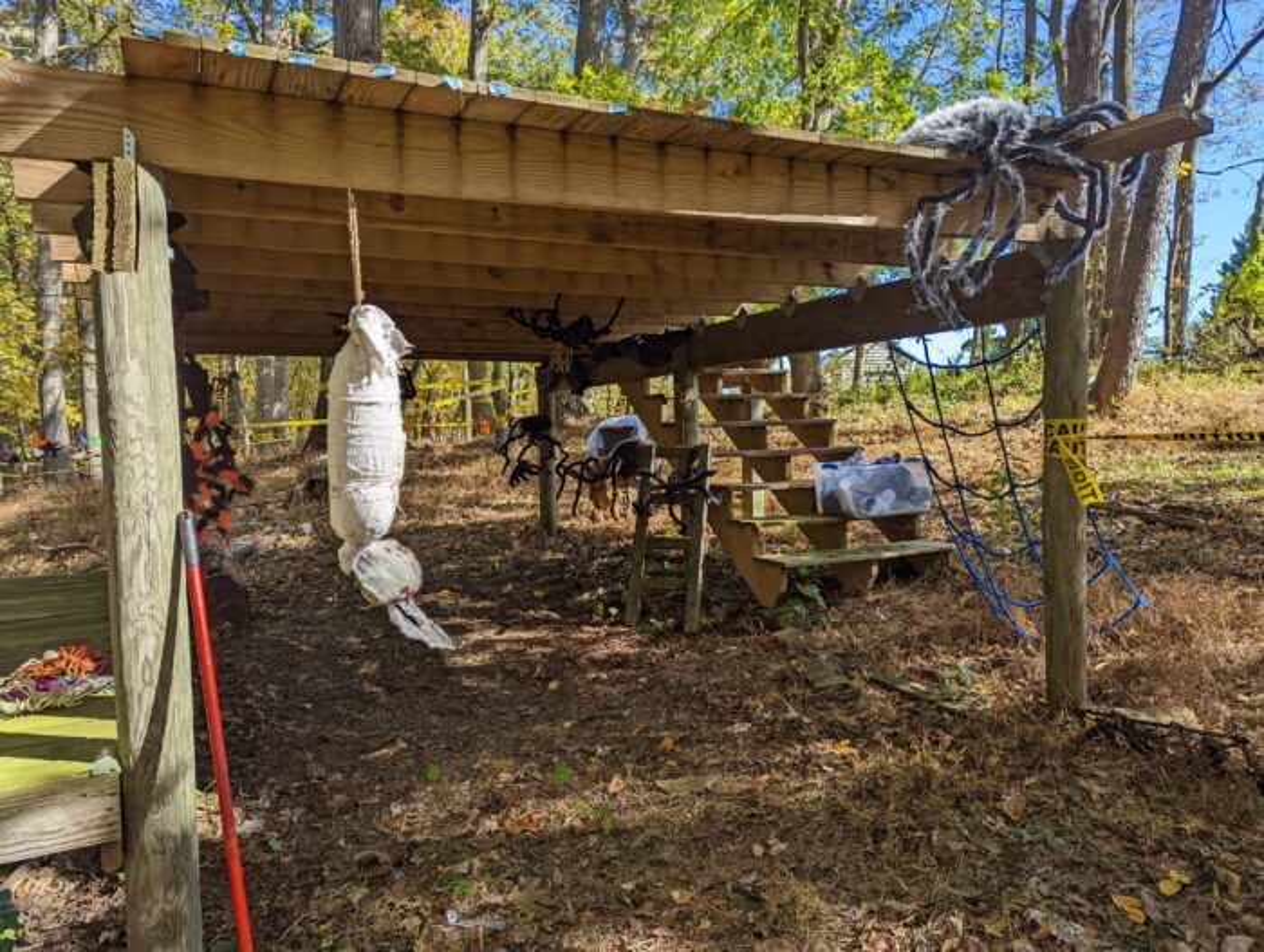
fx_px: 878
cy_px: 476
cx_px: 632
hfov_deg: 71.5
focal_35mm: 24
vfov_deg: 56.9
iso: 37
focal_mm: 6.81
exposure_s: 1/555
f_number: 1.85
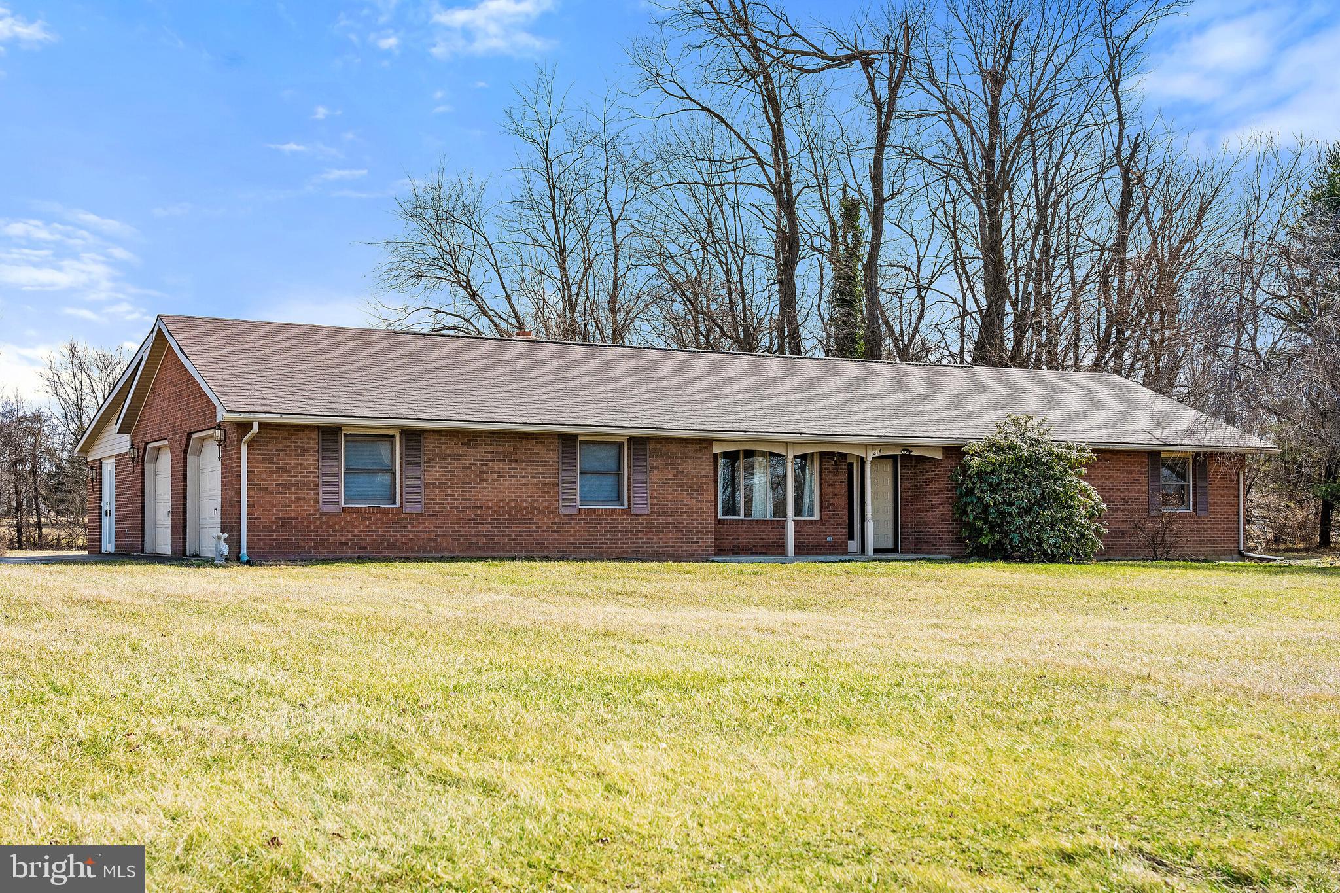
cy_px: 446
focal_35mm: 40
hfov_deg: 48.5
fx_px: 1489
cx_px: 670
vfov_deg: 33.4
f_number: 6.3
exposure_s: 1/1600
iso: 640
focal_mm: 40
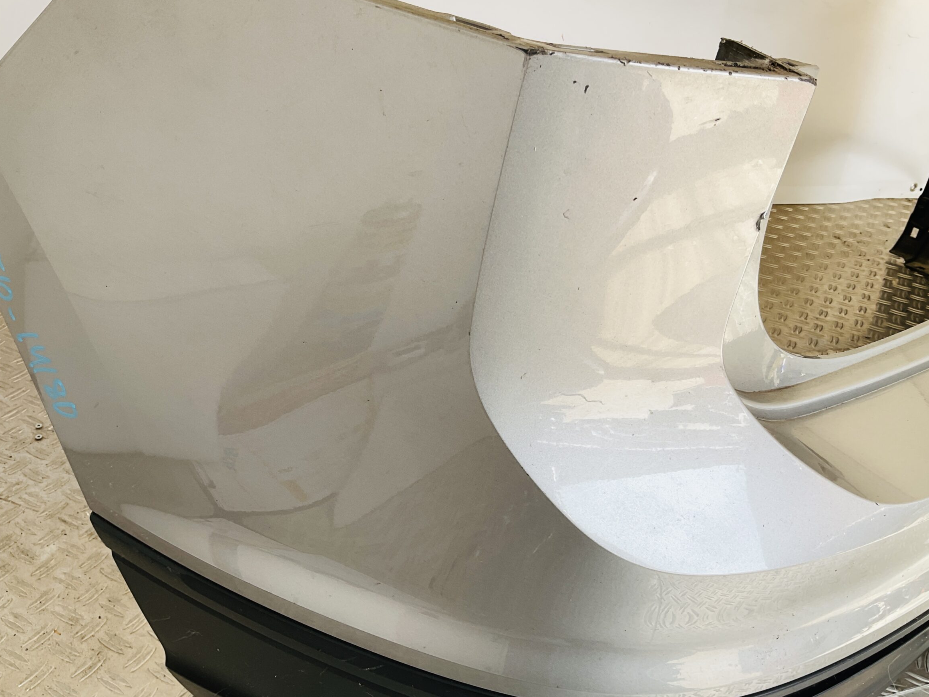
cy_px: 351
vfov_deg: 44.2
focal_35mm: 32
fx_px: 859
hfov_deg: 56.8
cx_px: 482
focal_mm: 3
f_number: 1.8
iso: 16
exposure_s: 1/203
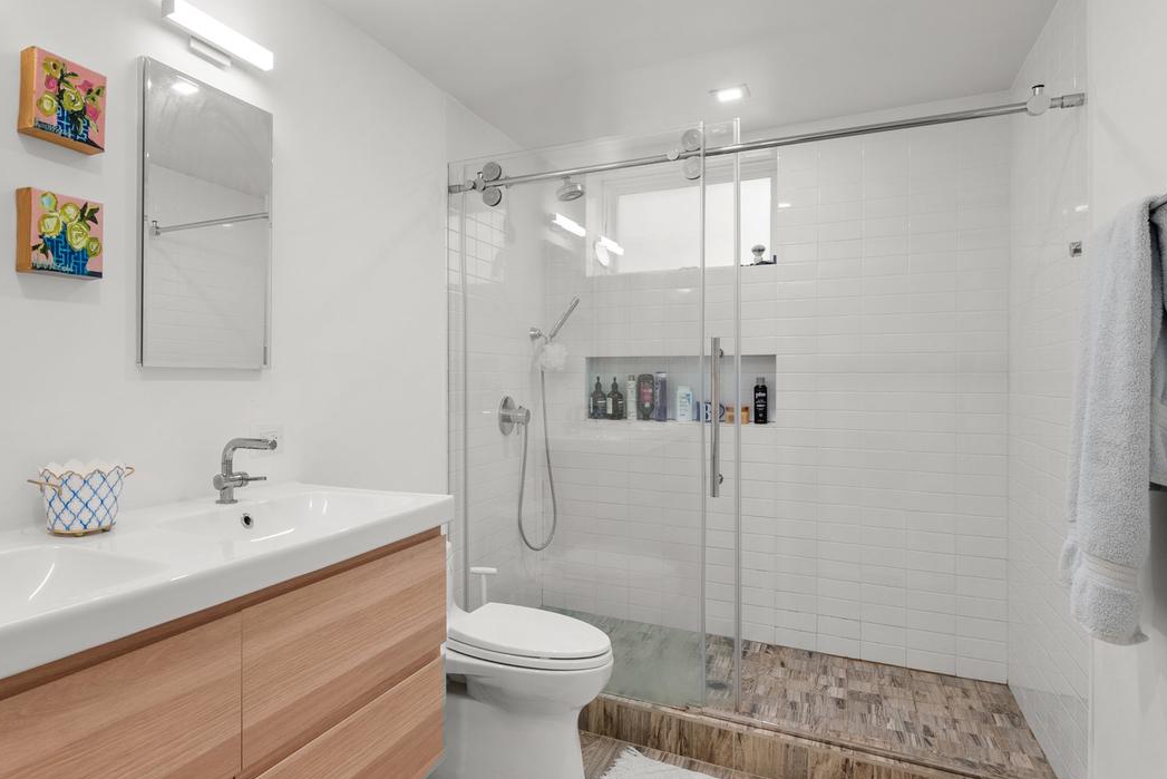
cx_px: 402
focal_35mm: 22
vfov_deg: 57.3
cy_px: 392
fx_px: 713
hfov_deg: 76.4
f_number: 8
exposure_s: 1/8
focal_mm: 16
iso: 250
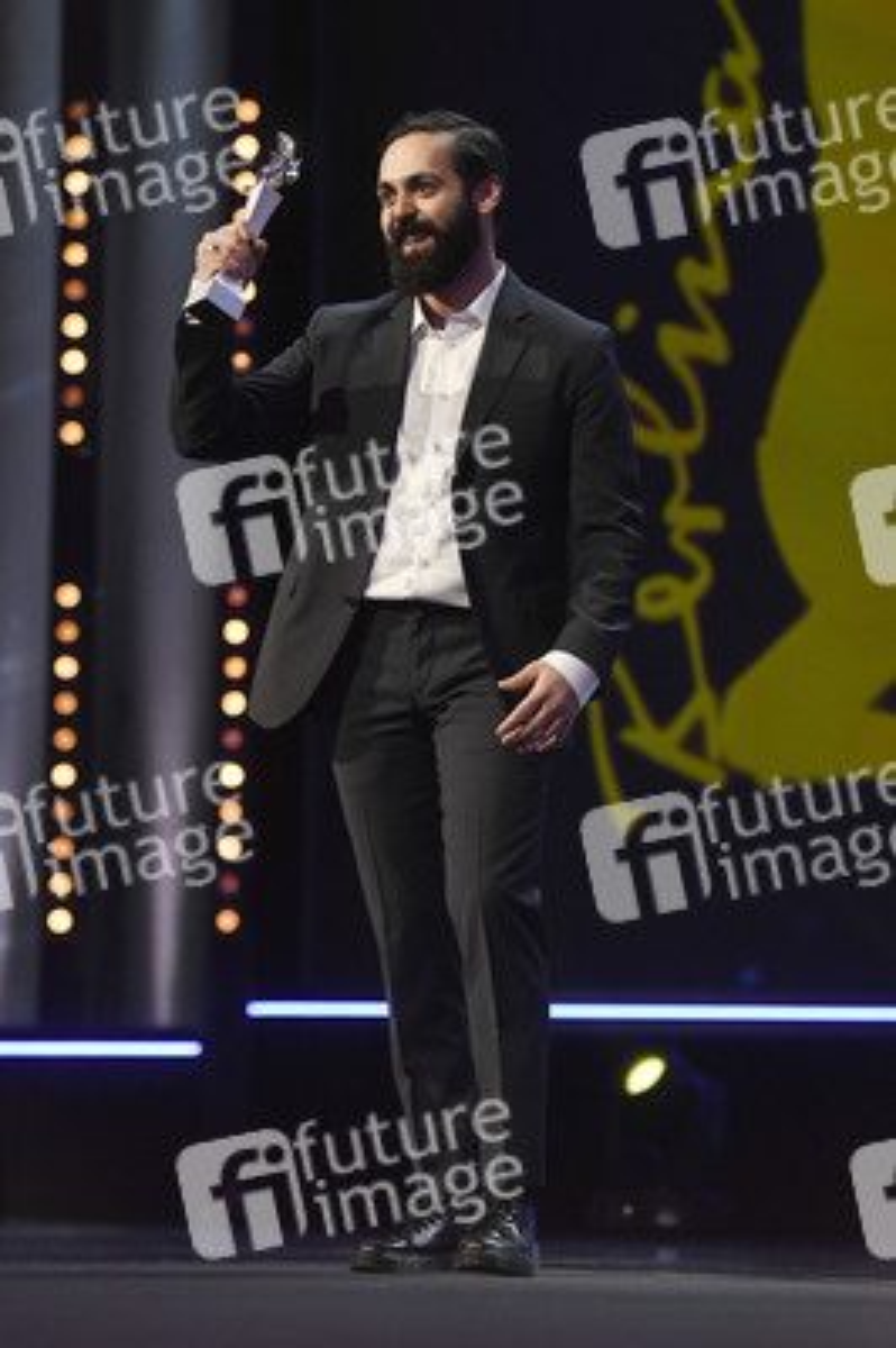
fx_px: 5048
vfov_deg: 15.2
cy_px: 674
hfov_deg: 10.1
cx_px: 448
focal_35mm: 135
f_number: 4
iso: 3200
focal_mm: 135
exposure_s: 1/320
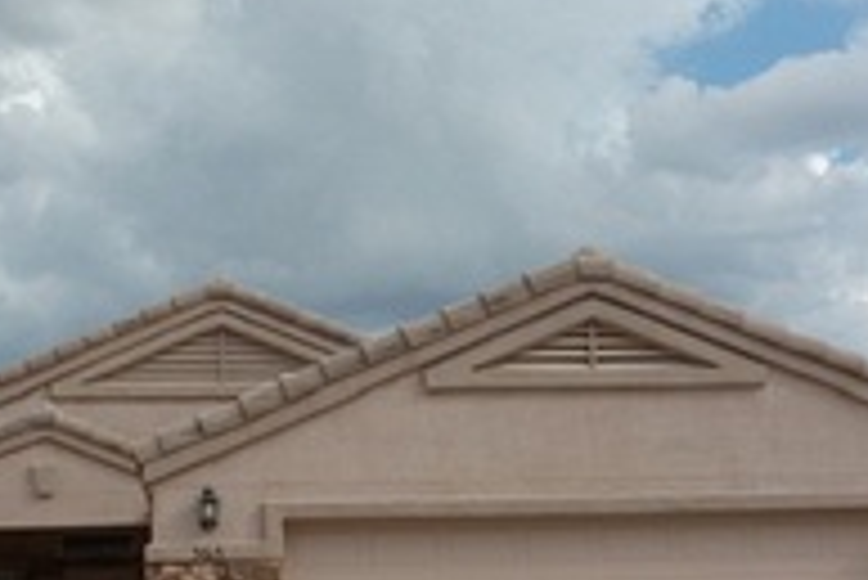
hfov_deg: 24.1
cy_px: 490
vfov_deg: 16.1
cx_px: 301
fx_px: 2027
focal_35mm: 84
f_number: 5
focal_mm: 8
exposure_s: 1/400
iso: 100
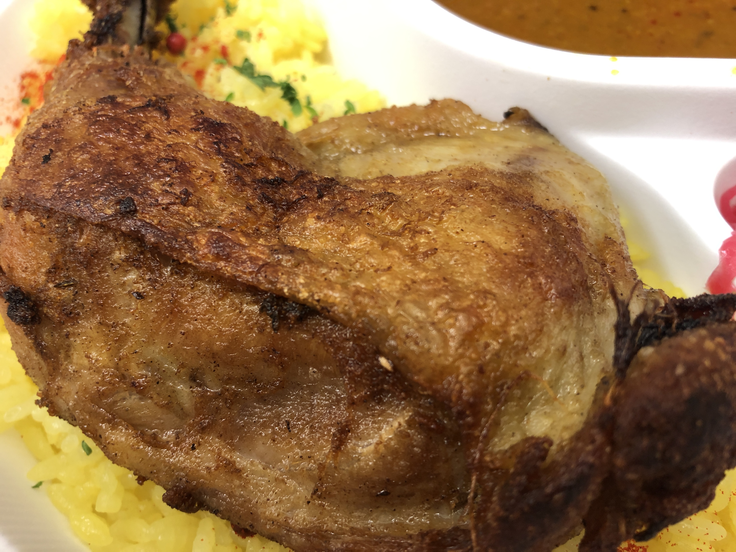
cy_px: 276
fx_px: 595
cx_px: 368
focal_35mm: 28
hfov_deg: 63.4
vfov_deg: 49.7
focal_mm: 3.99
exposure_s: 1/20
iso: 40
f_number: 1.8
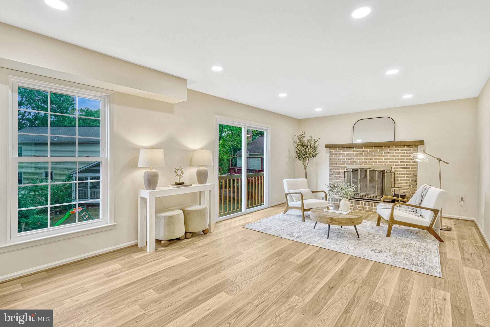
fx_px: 218
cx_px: 245
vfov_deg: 73.7
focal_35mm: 16
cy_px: 164
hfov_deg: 96.7
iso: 1250
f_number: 8
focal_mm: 16
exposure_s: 1/80
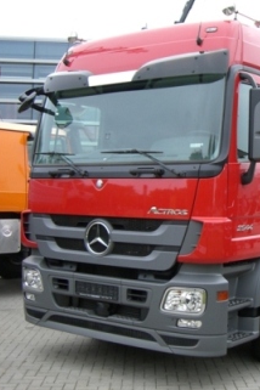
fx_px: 574
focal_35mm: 53
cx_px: 243
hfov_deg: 24.6
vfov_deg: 37.5
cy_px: 195
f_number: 2.7
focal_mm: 6.2
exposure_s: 1/160
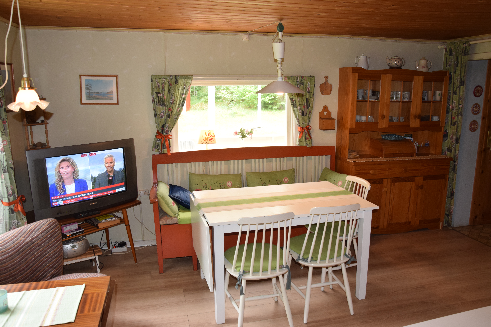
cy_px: 164
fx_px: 368
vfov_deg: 47.9
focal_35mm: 27
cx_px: 246
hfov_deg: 67.4
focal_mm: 18
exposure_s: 1/100
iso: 800
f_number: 5
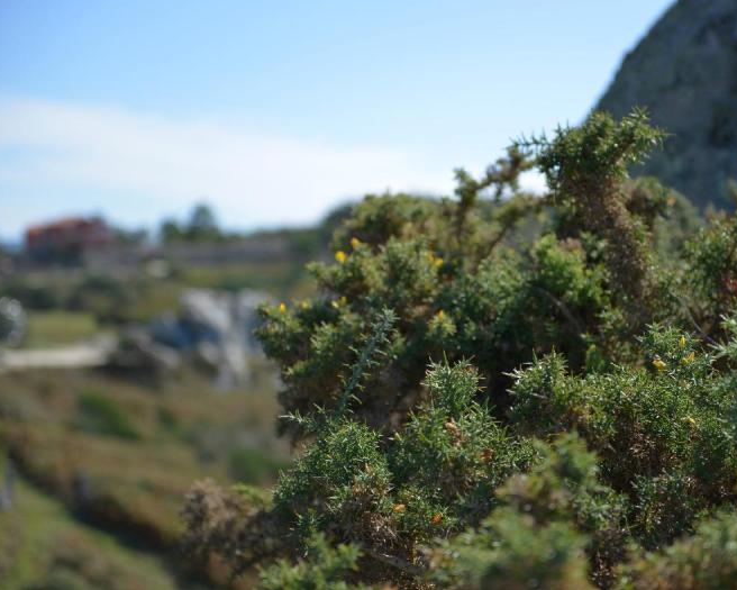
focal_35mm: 71
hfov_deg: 26.7
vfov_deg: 21.6
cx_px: 443
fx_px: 1549
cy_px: 291
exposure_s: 1/2000
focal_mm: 62
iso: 160
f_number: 2.8
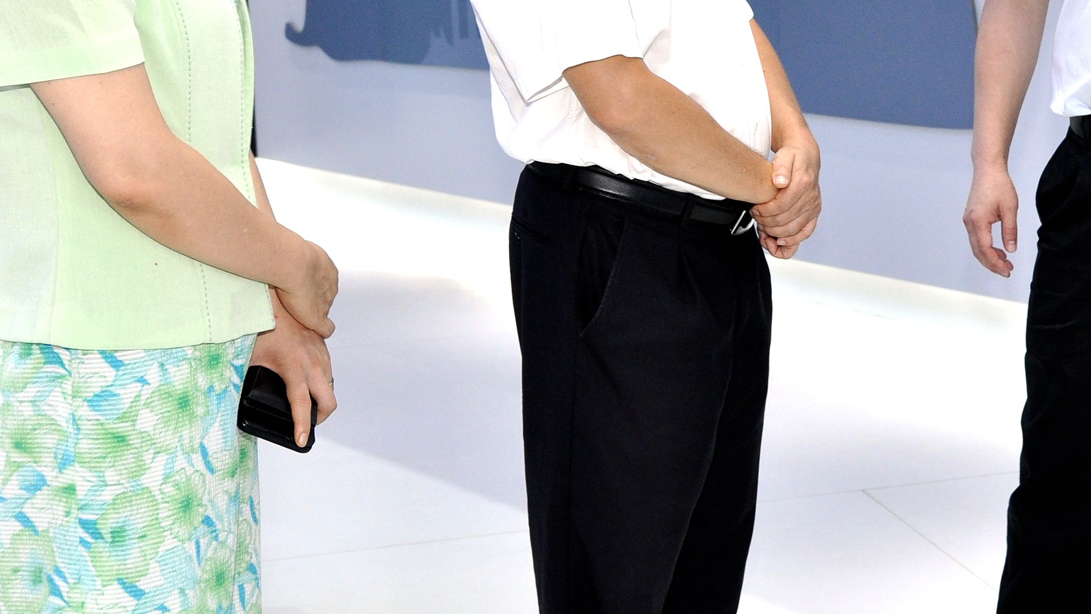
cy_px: 131
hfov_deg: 25.1
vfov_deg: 14.3
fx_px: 2430
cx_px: 790
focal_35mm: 84
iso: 400
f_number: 4.5
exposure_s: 1/60
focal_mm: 24
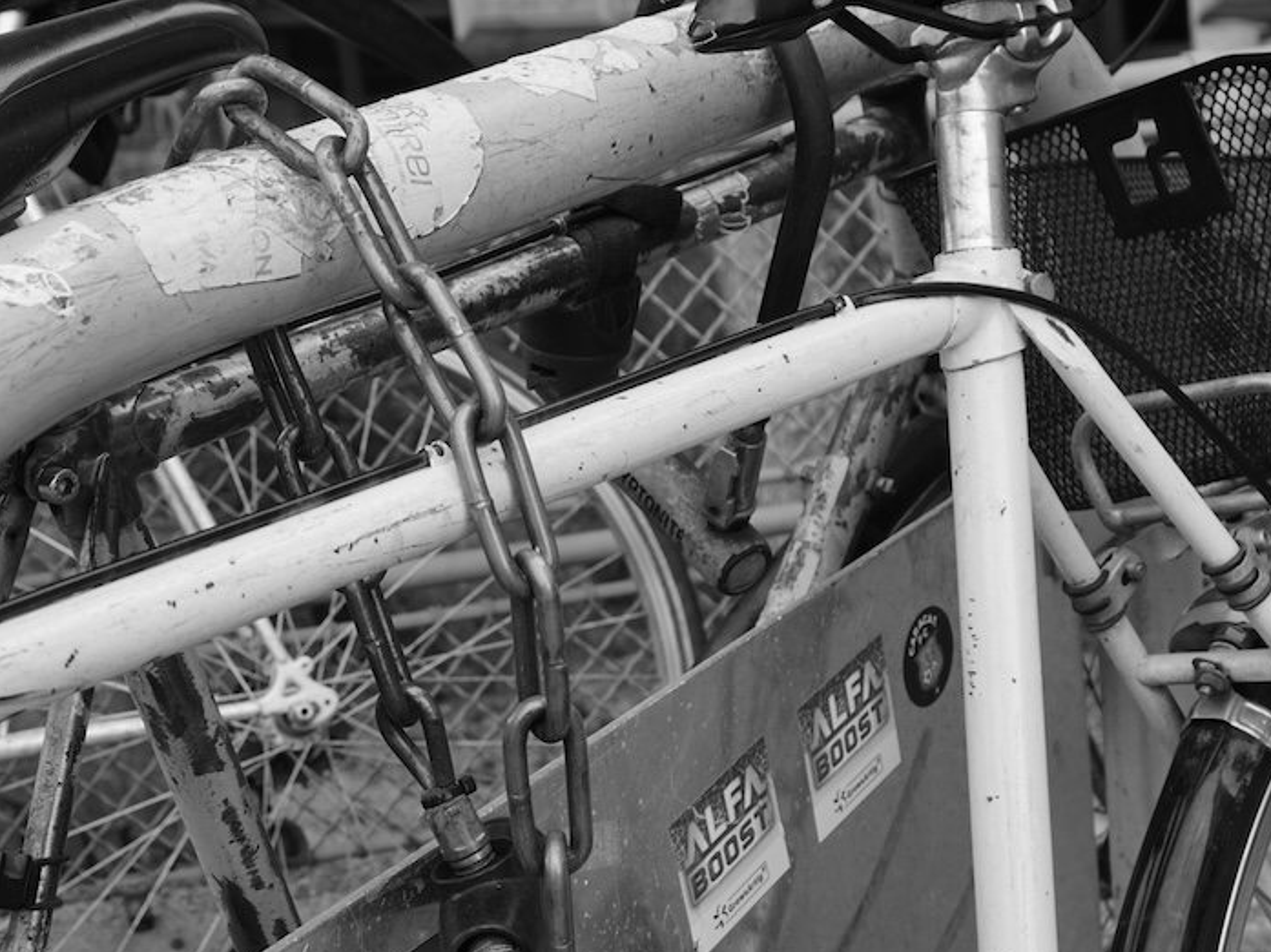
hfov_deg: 29.4
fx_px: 2411
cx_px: 461
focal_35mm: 66
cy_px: 461
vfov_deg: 22.3
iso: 100
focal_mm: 31
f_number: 7.1
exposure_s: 1/80
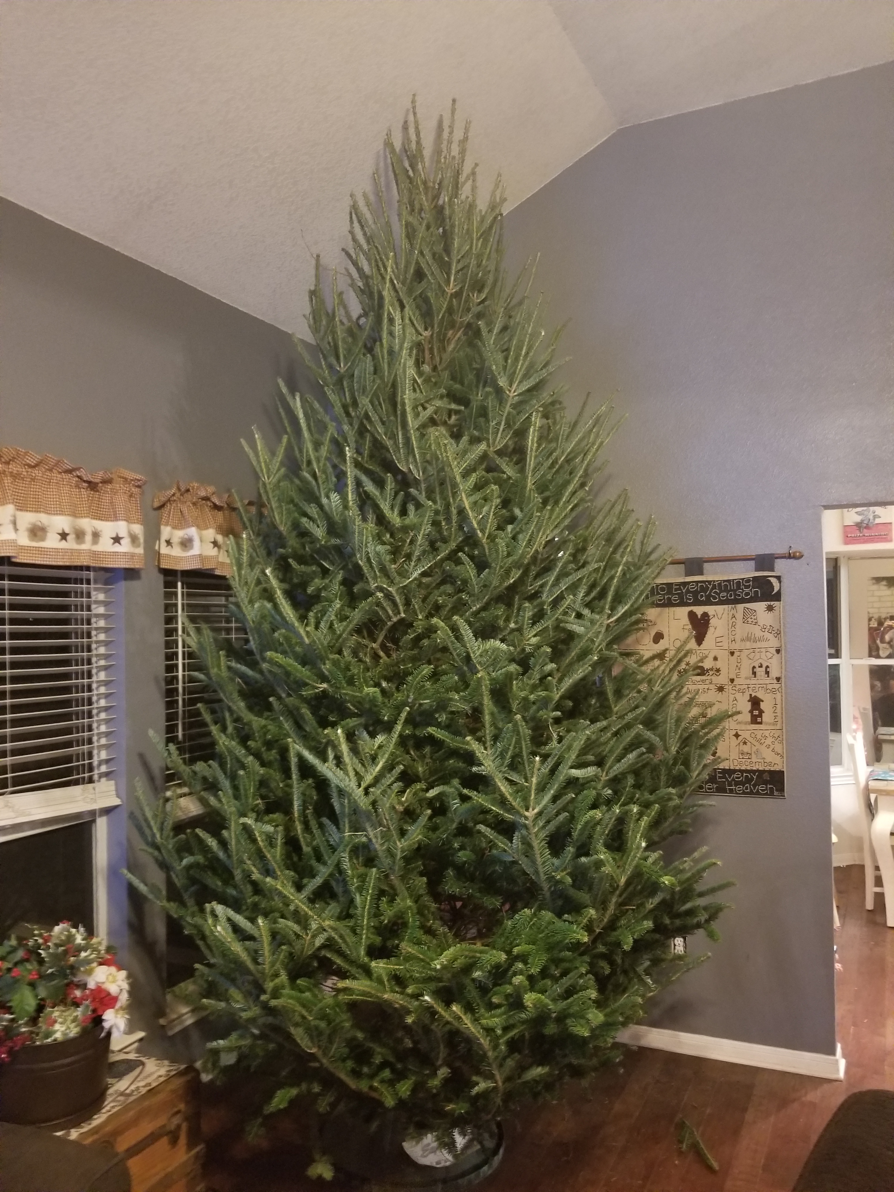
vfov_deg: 67.3
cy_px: 596
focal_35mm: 26
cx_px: 447
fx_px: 895
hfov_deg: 53.1
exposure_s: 1/10
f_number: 1.7
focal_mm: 4.3
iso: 500
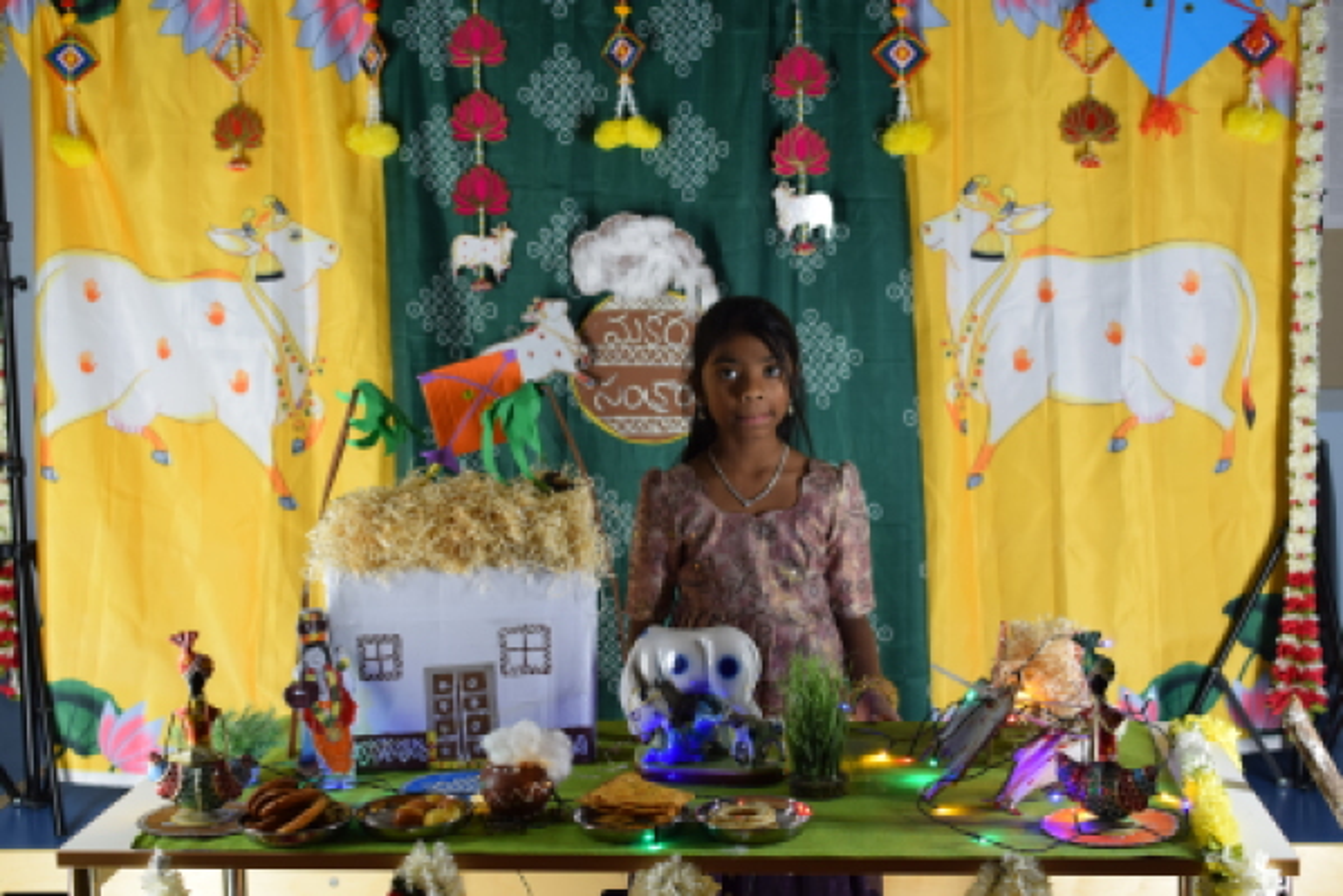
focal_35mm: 52
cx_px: 672
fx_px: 1959
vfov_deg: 25.8
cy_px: 448
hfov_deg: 37.8
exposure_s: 1/60
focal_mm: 35
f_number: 4
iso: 720
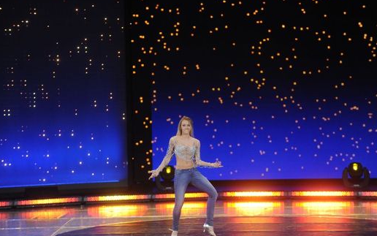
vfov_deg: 6.4
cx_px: 192
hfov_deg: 10.2
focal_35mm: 206
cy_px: 125
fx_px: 2117
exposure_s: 1/250
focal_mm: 190
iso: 2500
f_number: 3.5
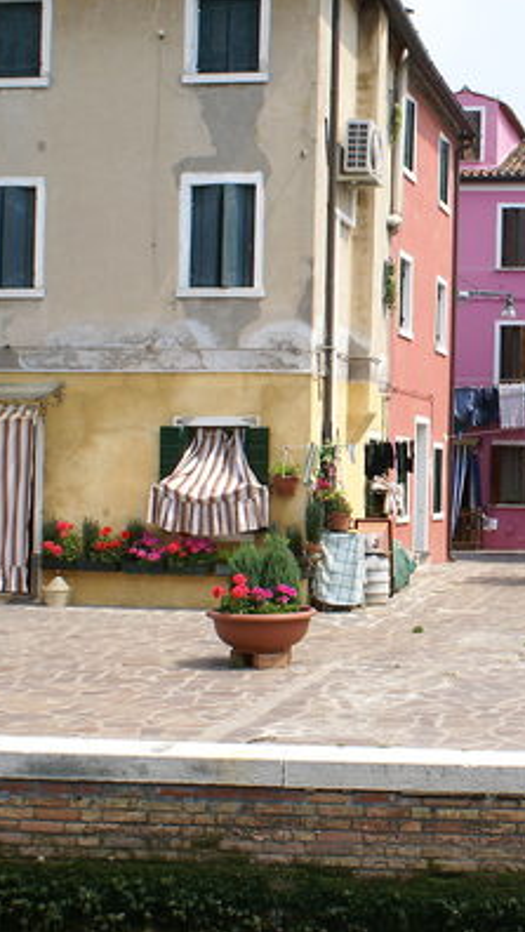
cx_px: 640
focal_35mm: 62
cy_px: 465
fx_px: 1533
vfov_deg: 33.8
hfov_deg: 18.4
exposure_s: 1/125
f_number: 10
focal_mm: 26
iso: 100
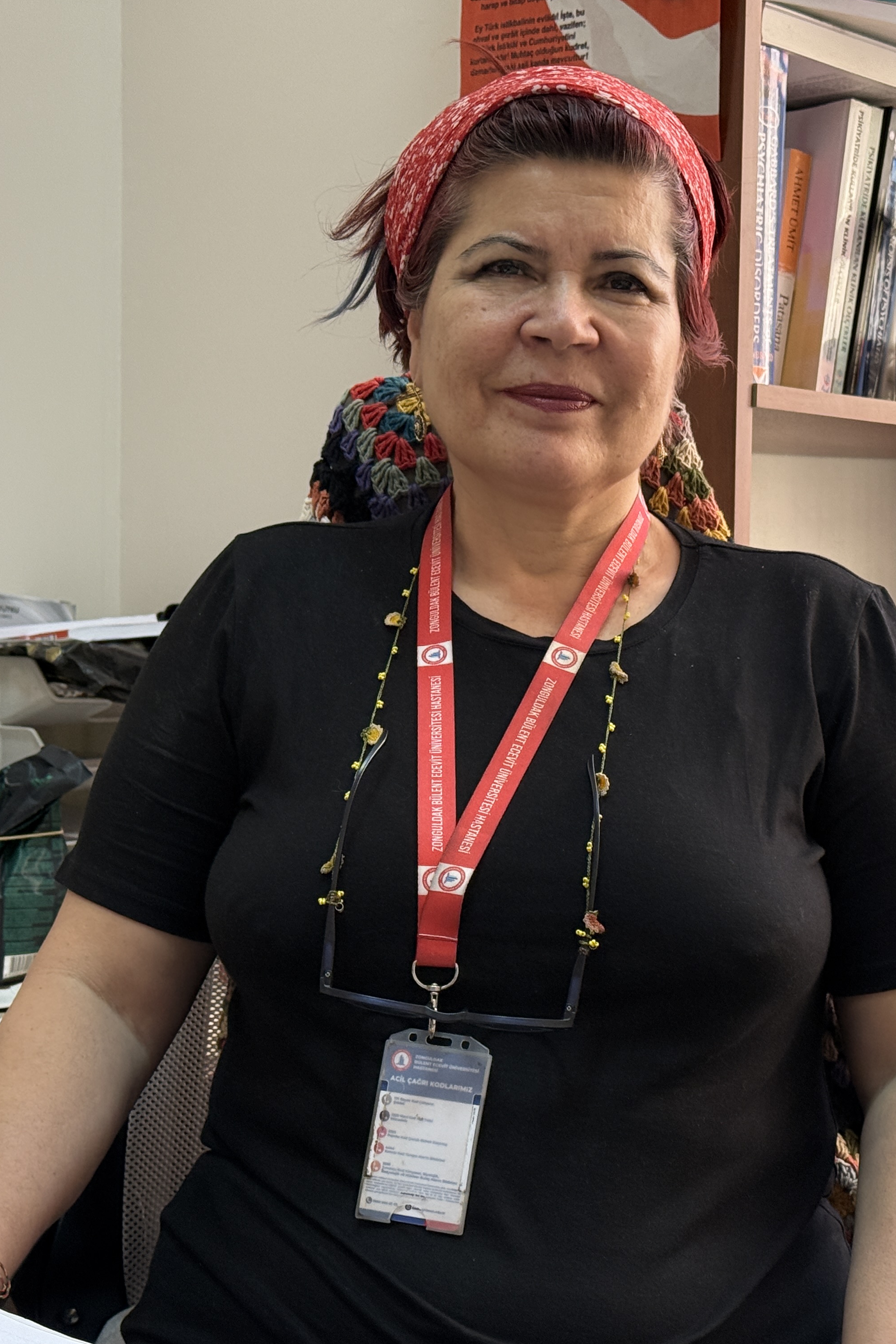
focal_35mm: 67
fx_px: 2501
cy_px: 673
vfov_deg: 30.1
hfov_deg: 20.3
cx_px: 477
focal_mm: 6.76
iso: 320
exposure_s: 1/100
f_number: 1.78
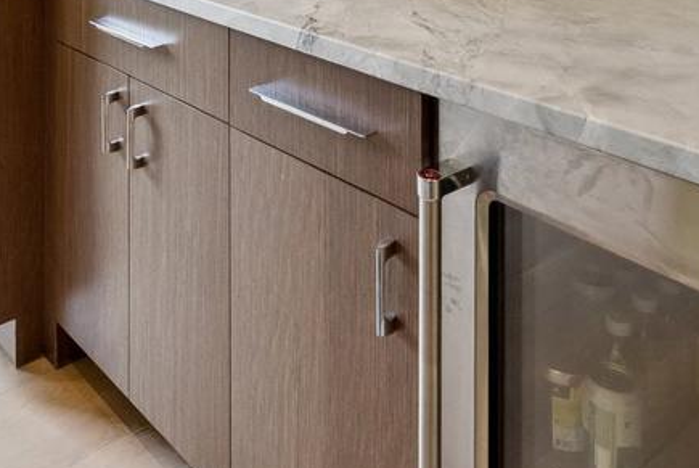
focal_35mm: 43
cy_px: -203
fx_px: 836
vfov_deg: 25.1
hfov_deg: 44.9
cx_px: 252
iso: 640
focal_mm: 13
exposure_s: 1/50
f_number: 7.1
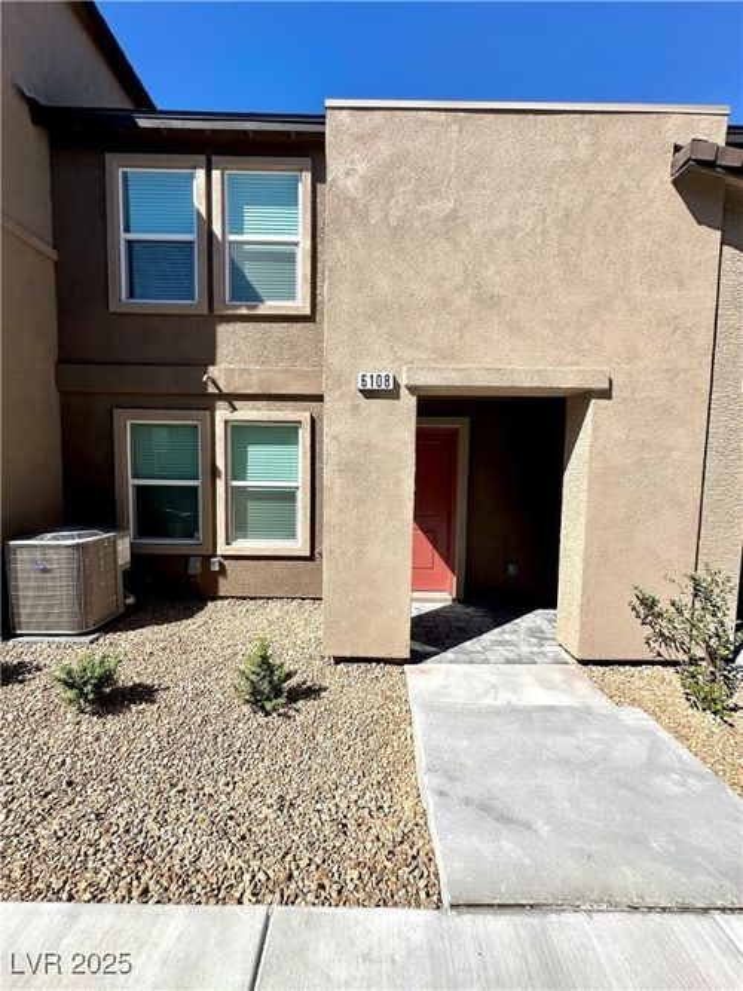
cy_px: 496
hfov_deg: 85.7
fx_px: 401
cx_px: 372
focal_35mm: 14
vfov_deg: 102.1
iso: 50
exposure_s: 1/2398
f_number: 2.2
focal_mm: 2.22
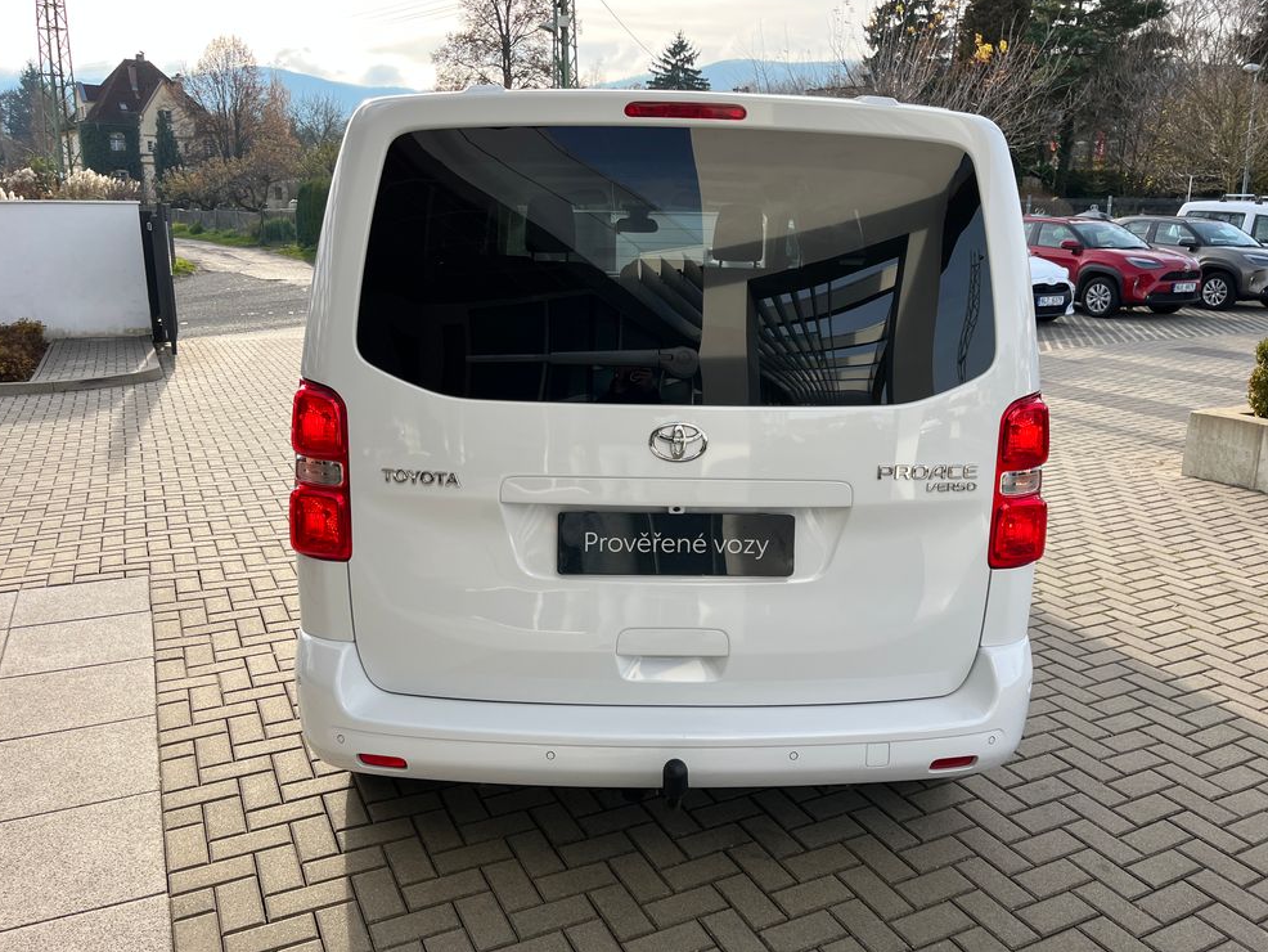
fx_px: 989
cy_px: 461
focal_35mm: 27
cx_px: 640
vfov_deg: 51.4
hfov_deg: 65.3
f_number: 1.6
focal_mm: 5.1
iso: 50
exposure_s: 1/1066
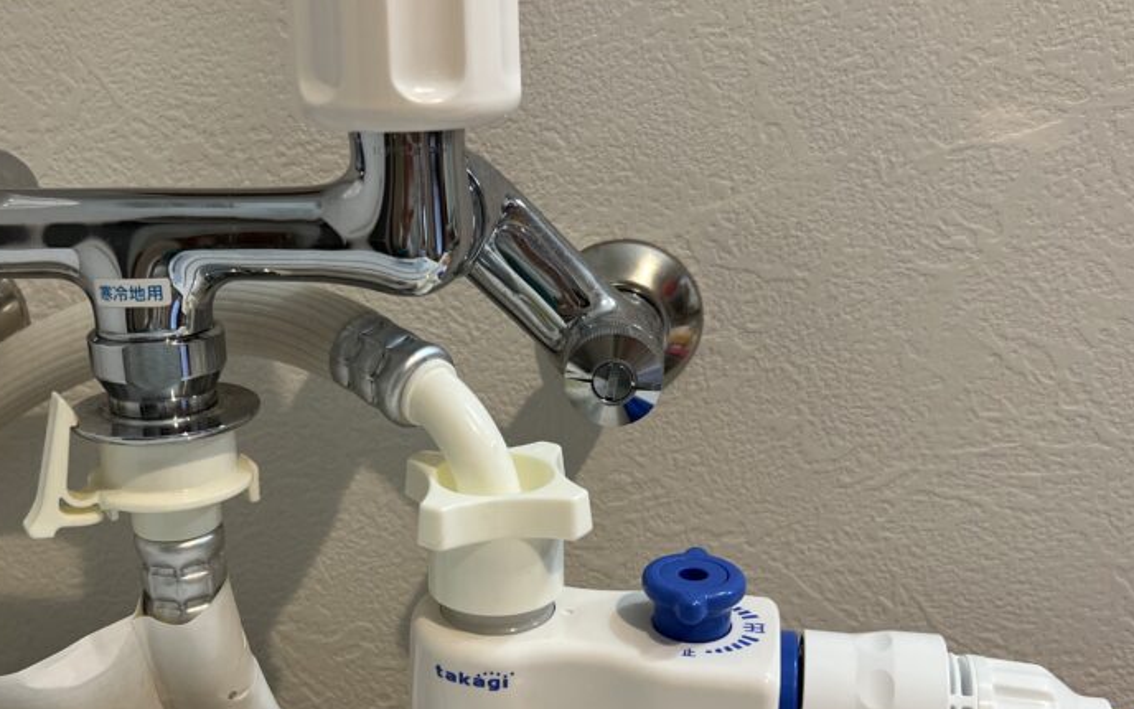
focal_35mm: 41
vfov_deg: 31.1
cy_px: 460
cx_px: 452
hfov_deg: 47.9
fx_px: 1267
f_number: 1.5
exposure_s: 1/118
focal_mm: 5.7
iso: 125
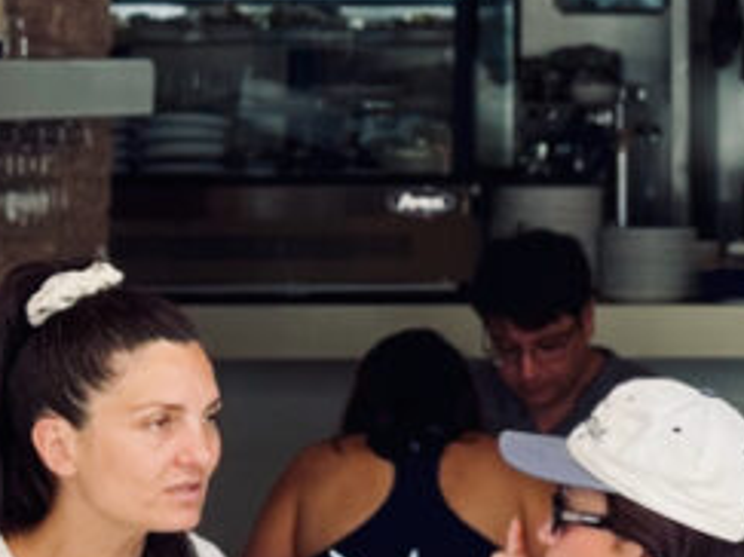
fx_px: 4339
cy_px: -18
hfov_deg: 9.4
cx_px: 1252
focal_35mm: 202
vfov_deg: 7.3
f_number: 1.78
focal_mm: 6.76
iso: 64
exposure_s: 1/452
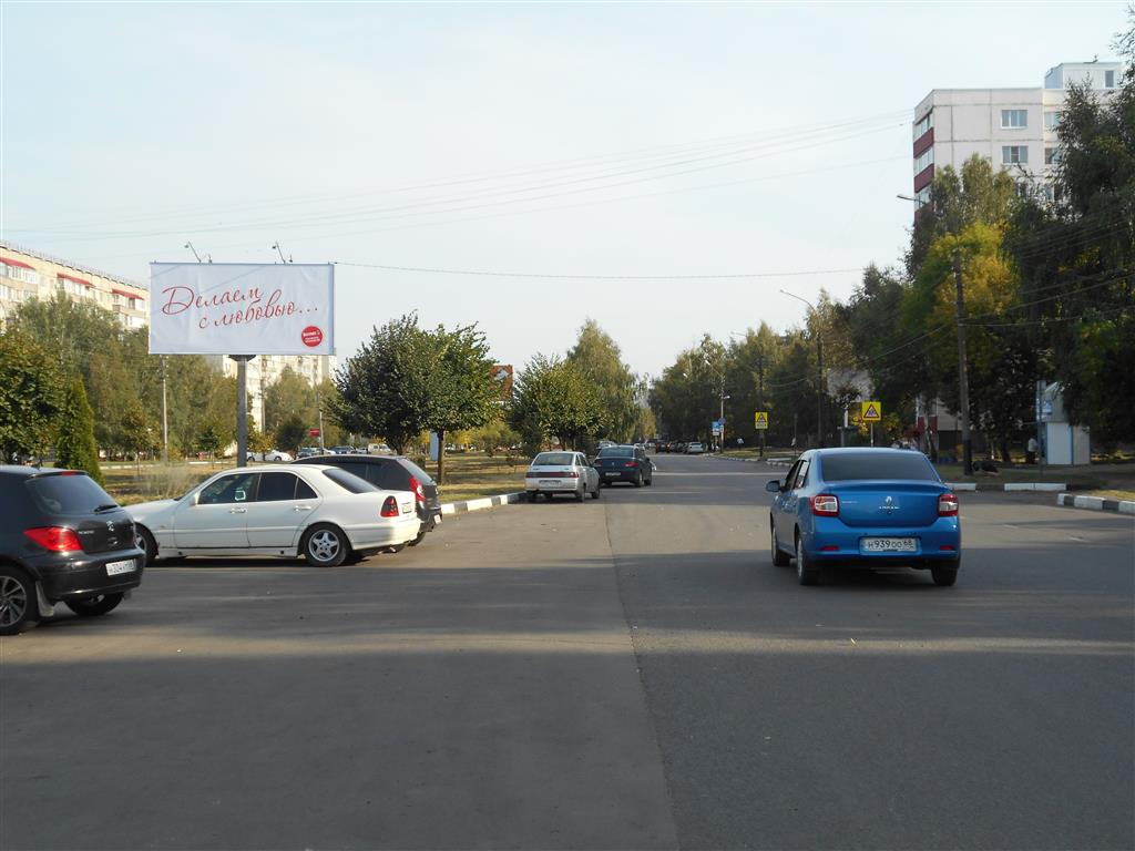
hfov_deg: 42.9
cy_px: 426
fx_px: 1443
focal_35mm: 44
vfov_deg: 32.9
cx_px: 568
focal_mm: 7.7
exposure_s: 1/400
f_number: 4.2
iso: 80
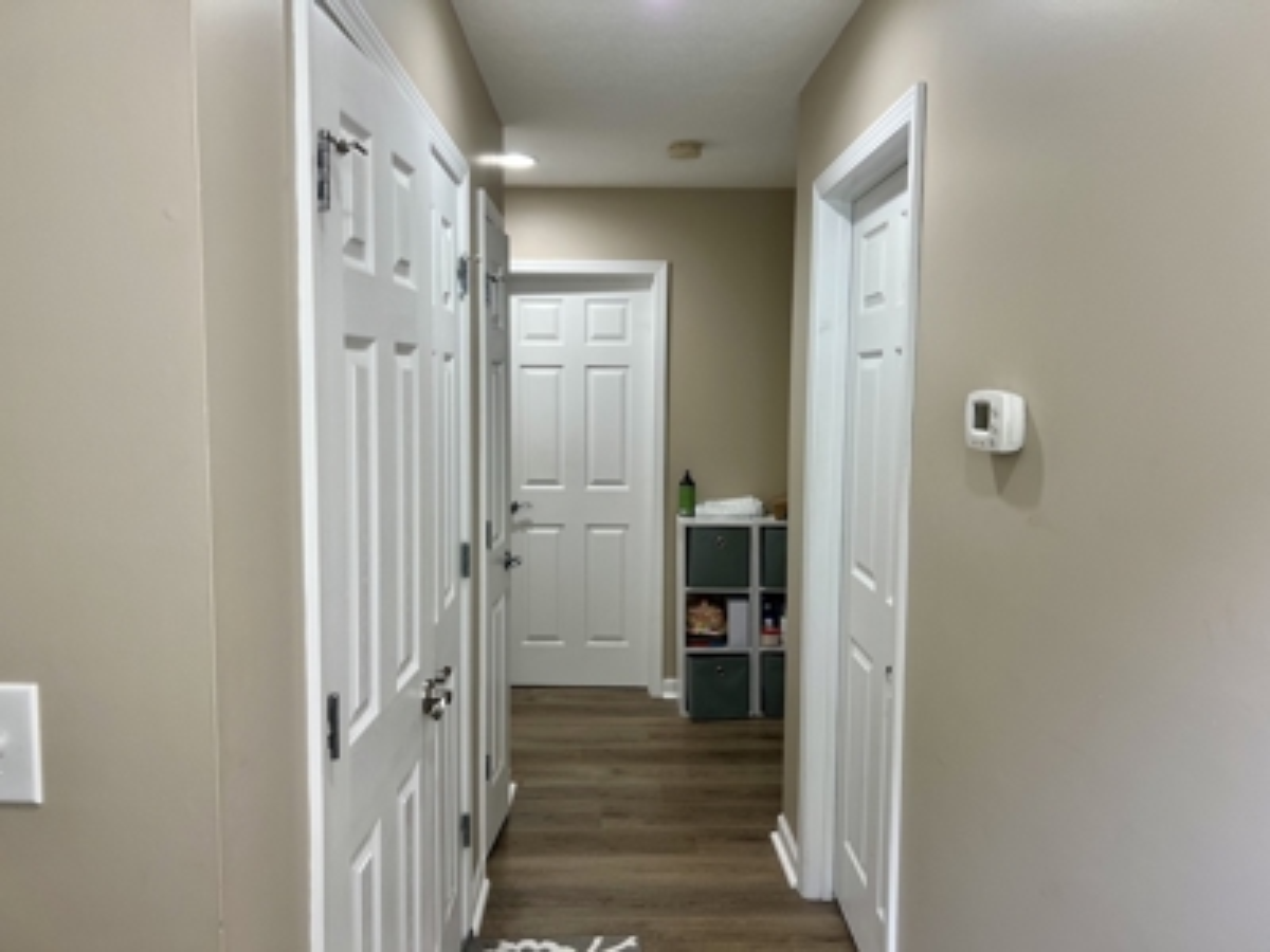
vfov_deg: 53.1
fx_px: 954
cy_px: 476
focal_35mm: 26
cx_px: 635
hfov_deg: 67.3
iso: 64
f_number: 1.5
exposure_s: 1/60
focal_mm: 5.7
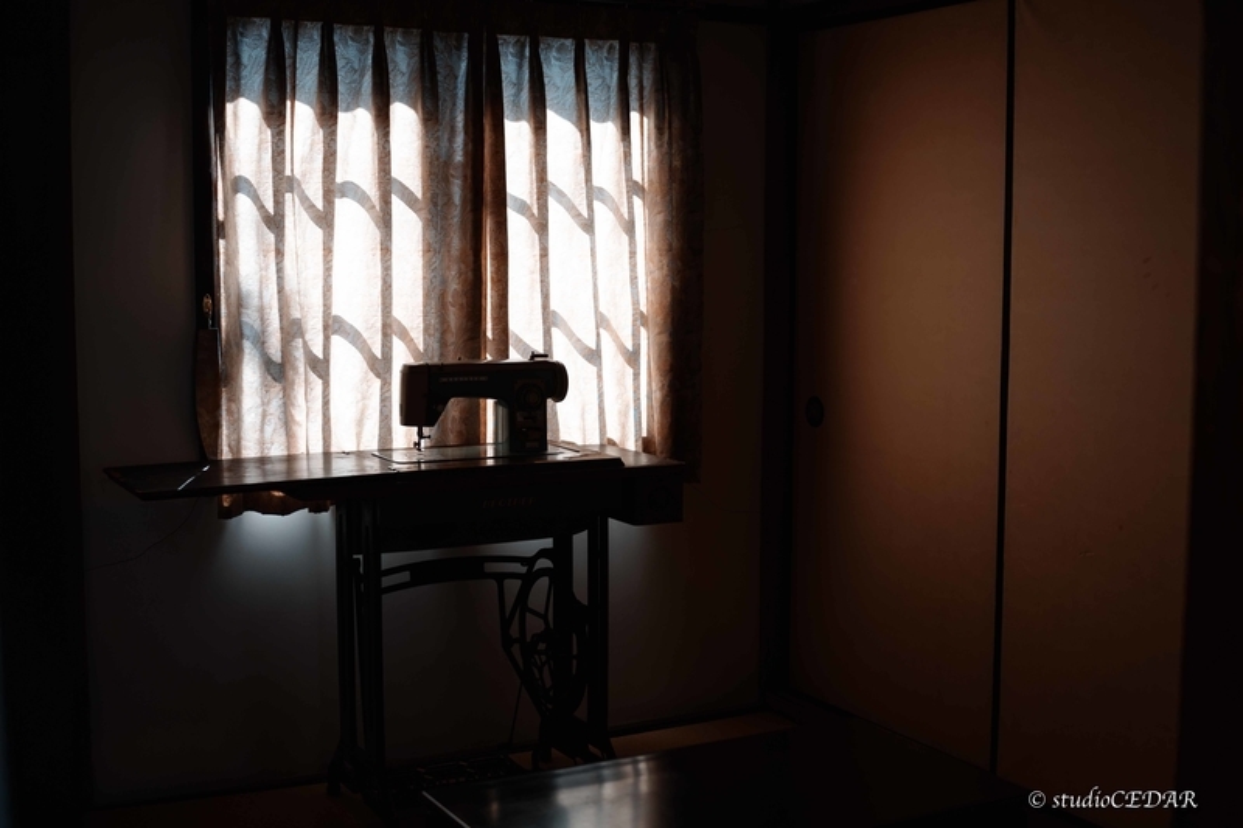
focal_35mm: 45
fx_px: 1553
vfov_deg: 29.9
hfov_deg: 43.6
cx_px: 622
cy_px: 414
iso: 100
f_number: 2.8
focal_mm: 45
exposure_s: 1/250
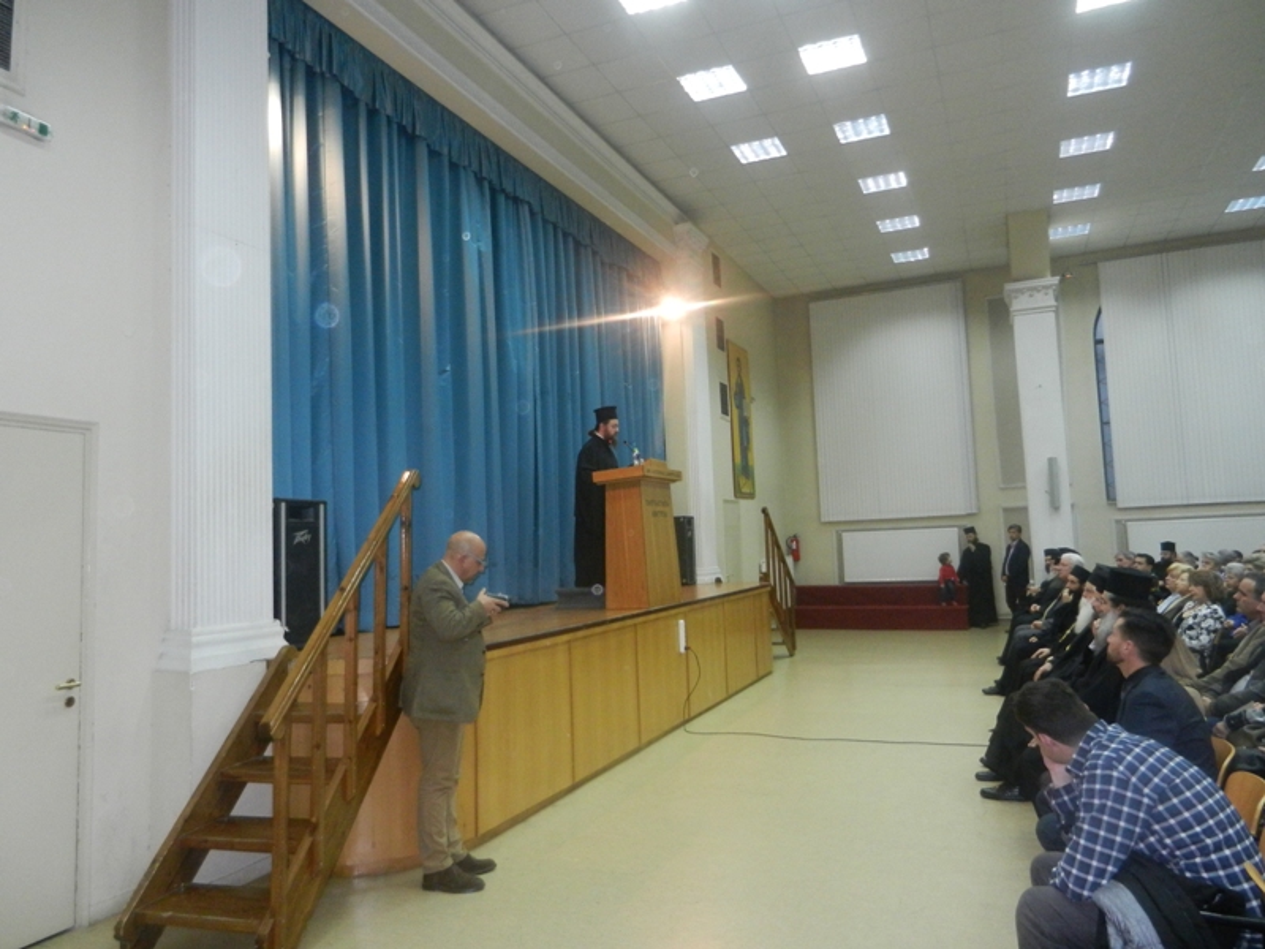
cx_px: 632
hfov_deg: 69.4
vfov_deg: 54.9
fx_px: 914
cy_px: 474
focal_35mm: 25
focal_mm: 4.5
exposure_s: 1/30
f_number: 3.5
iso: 560
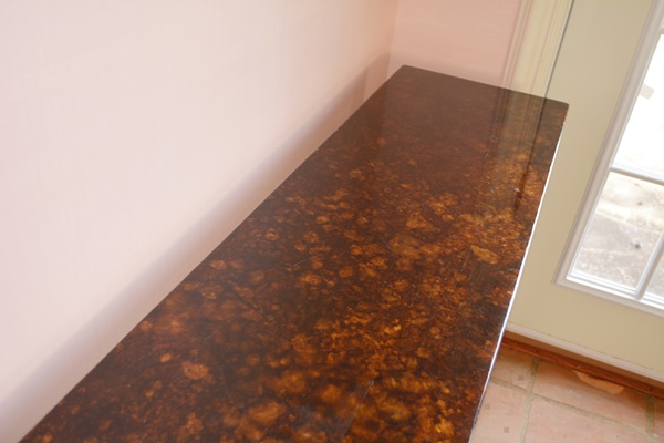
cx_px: 332
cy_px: 222
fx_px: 664
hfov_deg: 53.1
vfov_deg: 36.9
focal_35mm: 36
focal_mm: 24
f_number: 4
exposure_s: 1/80
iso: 400
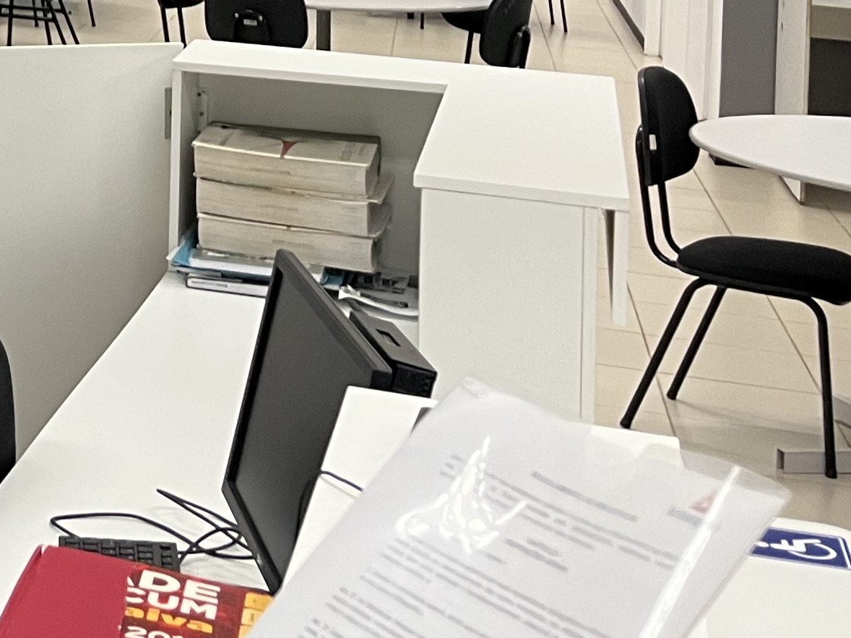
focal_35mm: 89
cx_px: -316
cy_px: -366
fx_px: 2188
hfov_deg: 19.9
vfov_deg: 15.2
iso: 80
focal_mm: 5.1
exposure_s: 1/60
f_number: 1.6
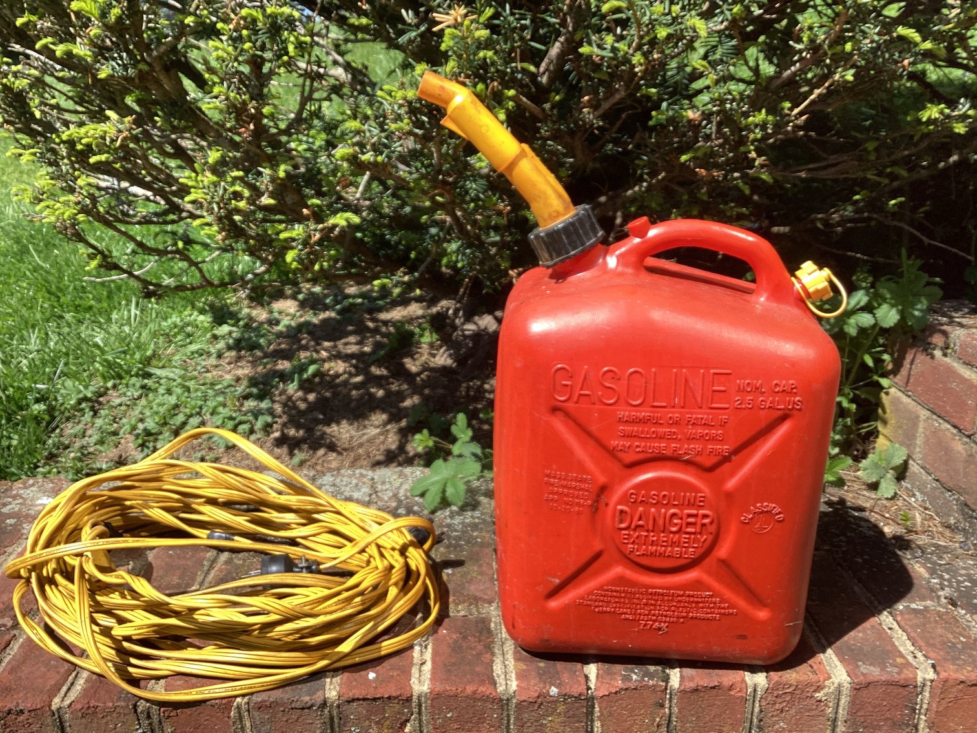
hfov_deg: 58.3
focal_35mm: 31
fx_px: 875
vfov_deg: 45.4
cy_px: 366
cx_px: 488
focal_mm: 3.3
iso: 25
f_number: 2.4
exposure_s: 1/791
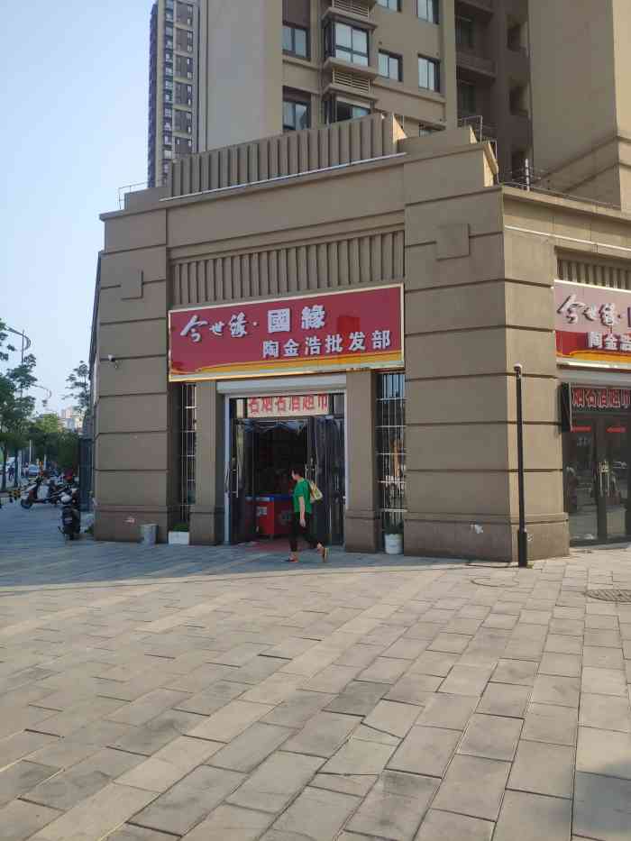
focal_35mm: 21
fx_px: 510
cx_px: 316
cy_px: 420
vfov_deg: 79.0
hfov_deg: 63.5
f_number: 1.8
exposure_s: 1/1000
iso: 100
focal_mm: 4.22
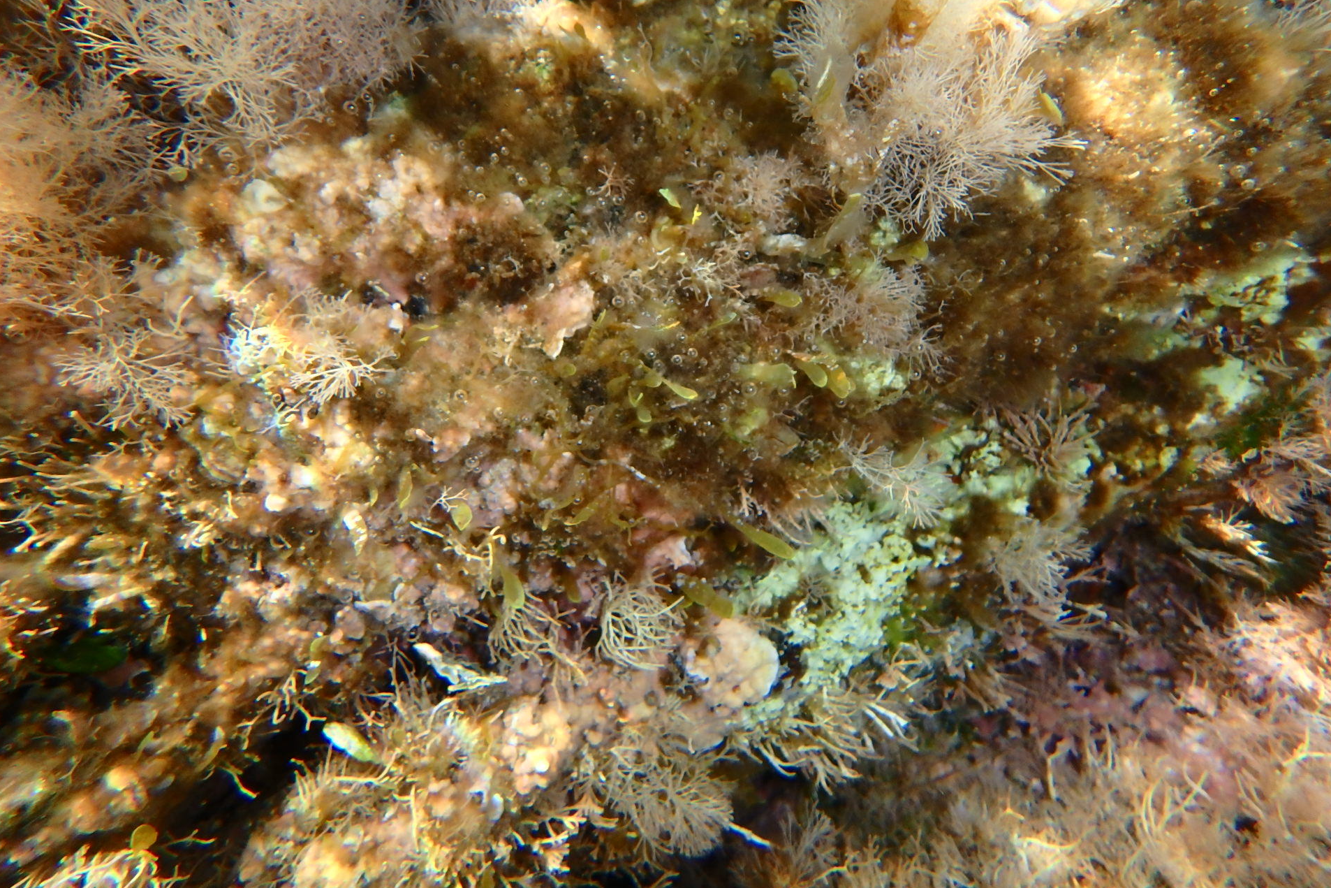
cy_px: 388
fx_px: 813
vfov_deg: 57.1
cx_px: 662
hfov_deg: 78.6
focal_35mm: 22
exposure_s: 1/500
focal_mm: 3.7
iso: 125
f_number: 3.5
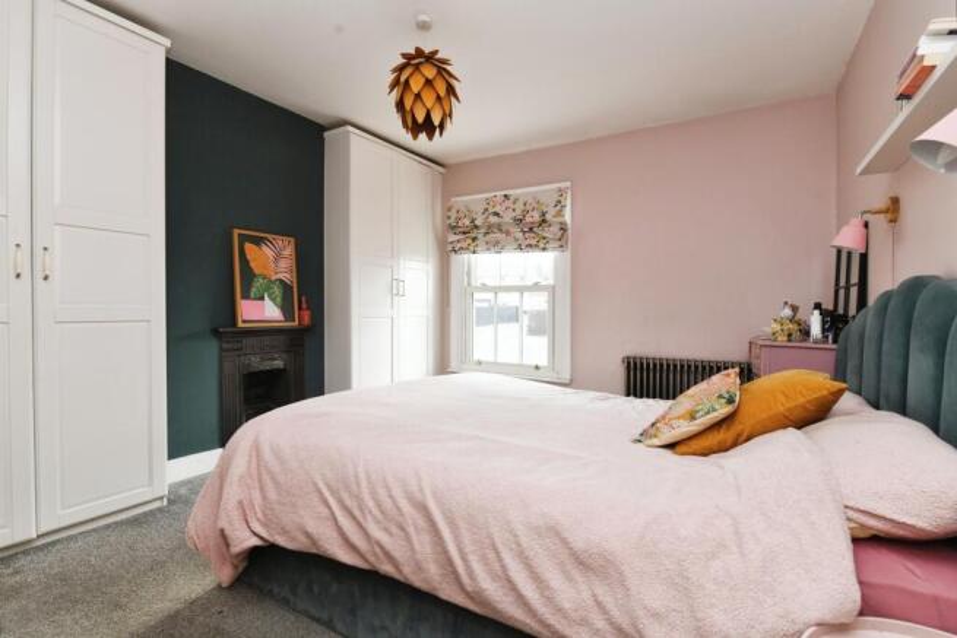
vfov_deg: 73.8
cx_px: 478
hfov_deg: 96.7
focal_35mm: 16
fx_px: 425
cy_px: 319
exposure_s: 1/60
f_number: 8
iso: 800
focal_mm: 16
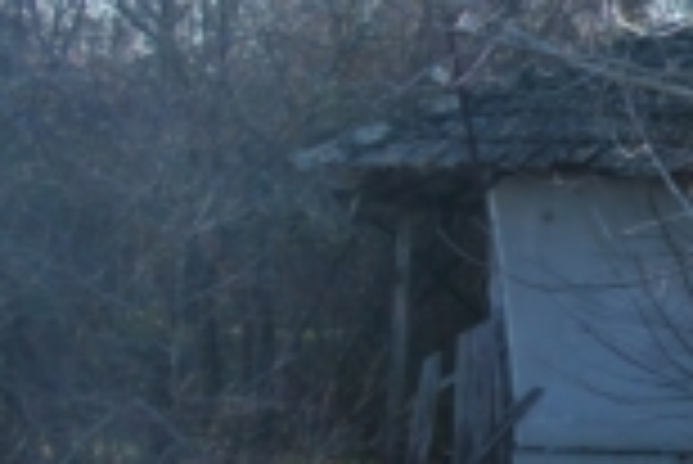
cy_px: 293
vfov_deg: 21.6
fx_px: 1214
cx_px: 1260
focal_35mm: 63
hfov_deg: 21.0
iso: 100
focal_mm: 3.05
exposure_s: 1/320
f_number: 2.2
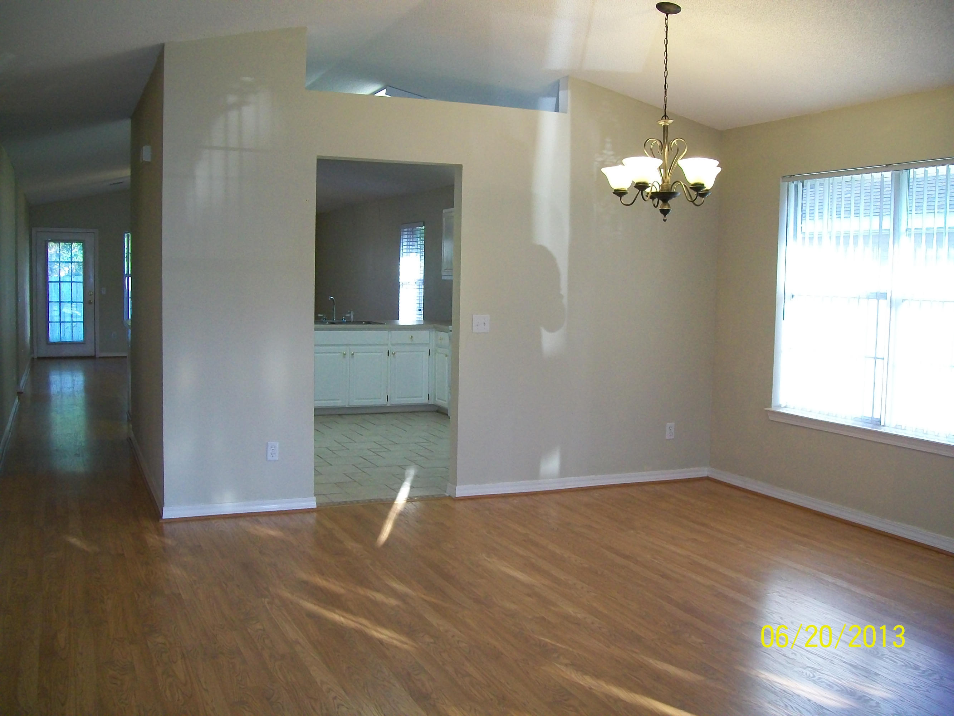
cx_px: 477
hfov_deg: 54.0
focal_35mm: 34
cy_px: 358
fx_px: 937
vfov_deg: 41.8
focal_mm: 6.1
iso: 160
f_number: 2.7
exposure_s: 1/80
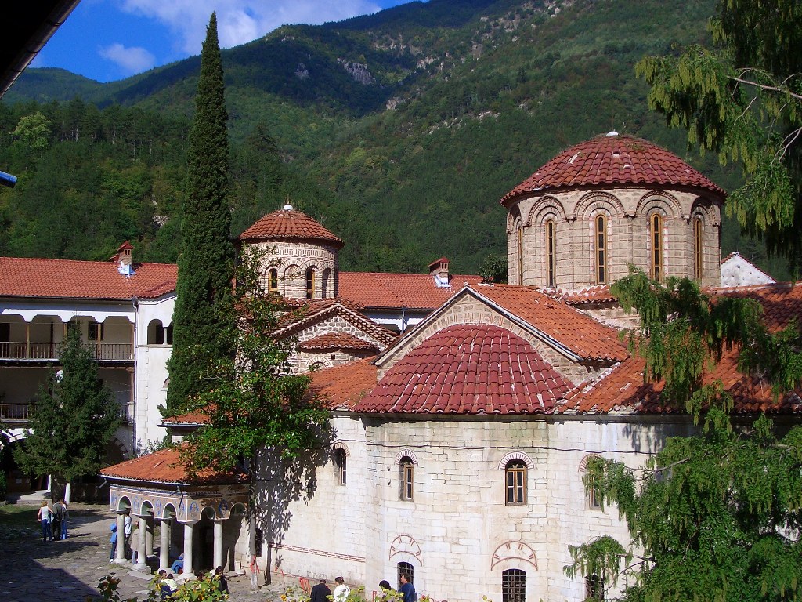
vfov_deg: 29.7
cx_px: 401
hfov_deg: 38.9
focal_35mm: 49
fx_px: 1135
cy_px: 301
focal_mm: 8.2
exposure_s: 1/640
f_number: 5
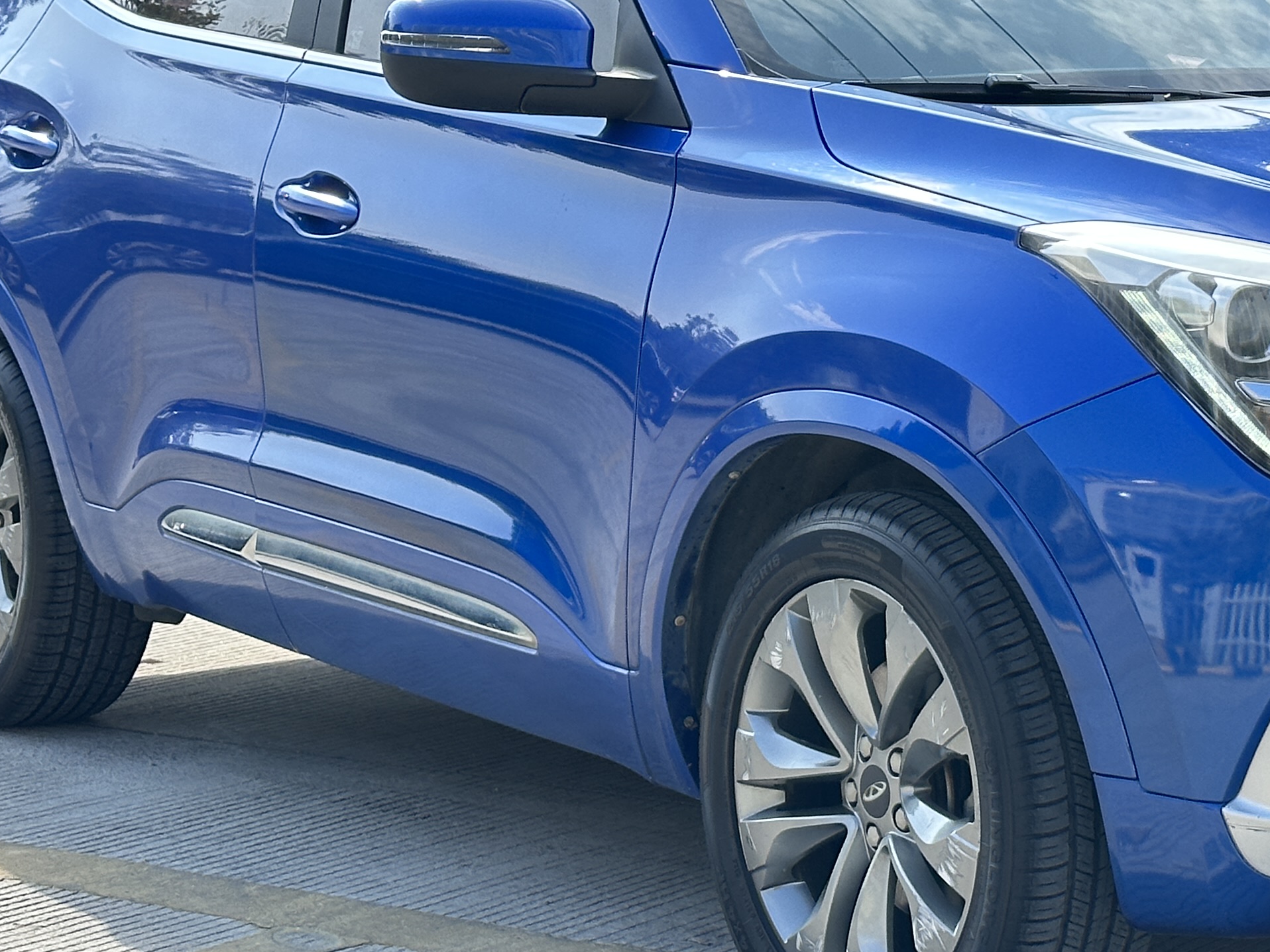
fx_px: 3706
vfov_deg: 14.6
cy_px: 291
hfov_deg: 19.2
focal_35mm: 101
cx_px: 1055
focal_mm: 6.86
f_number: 1.78
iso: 64
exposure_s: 1/1272
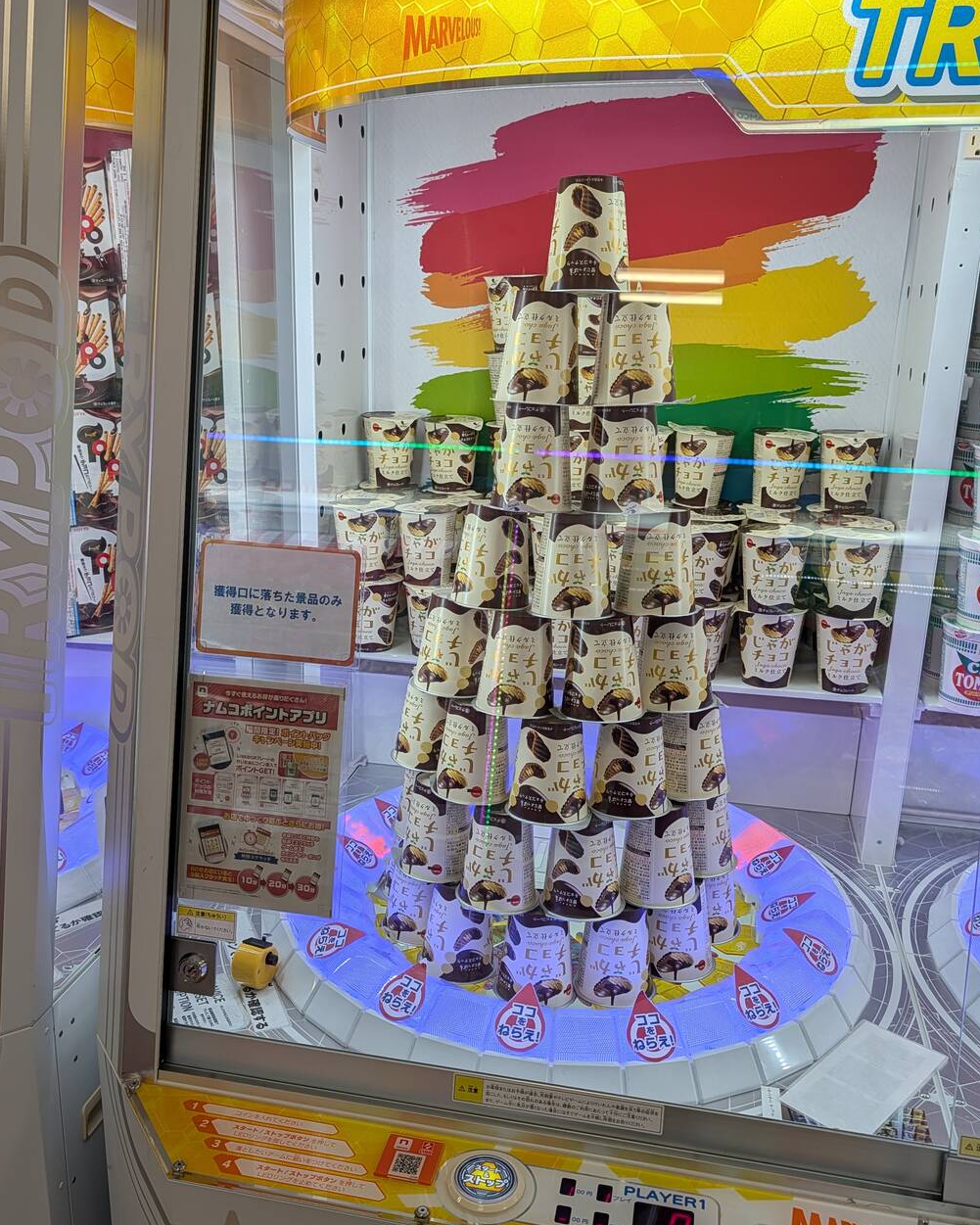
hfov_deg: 48.5
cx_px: 456
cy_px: 646
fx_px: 1088
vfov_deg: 58.7
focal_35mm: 30
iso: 21
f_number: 1.68
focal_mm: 6.9
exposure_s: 1/929
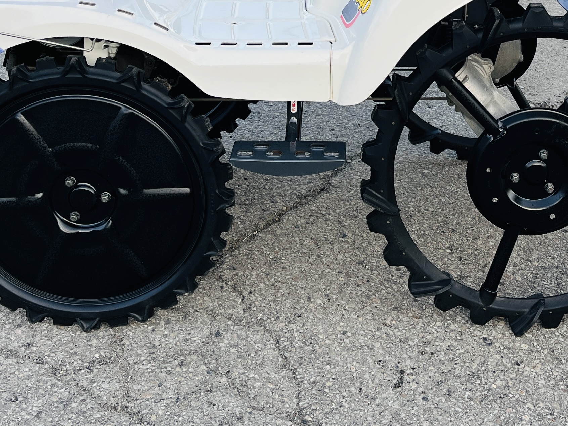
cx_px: 419
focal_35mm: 62
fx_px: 1017
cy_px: -40
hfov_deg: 30.7
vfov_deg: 22.4
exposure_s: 1/367
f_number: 1.6
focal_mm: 5.1
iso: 50
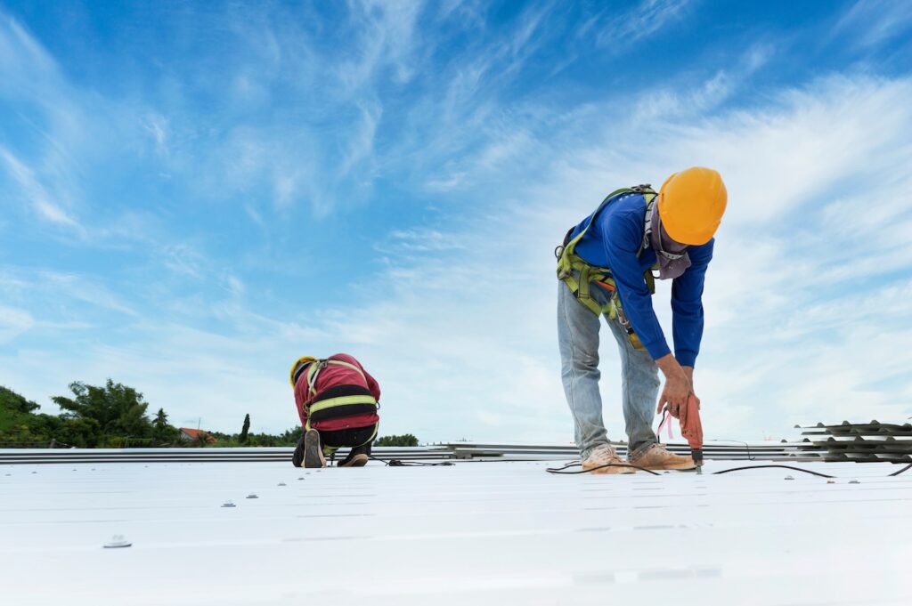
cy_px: 303
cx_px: 456
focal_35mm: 22
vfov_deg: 57.1
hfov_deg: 78.6
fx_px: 557
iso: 200
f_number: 7.1
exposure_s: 1/160
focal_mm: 22
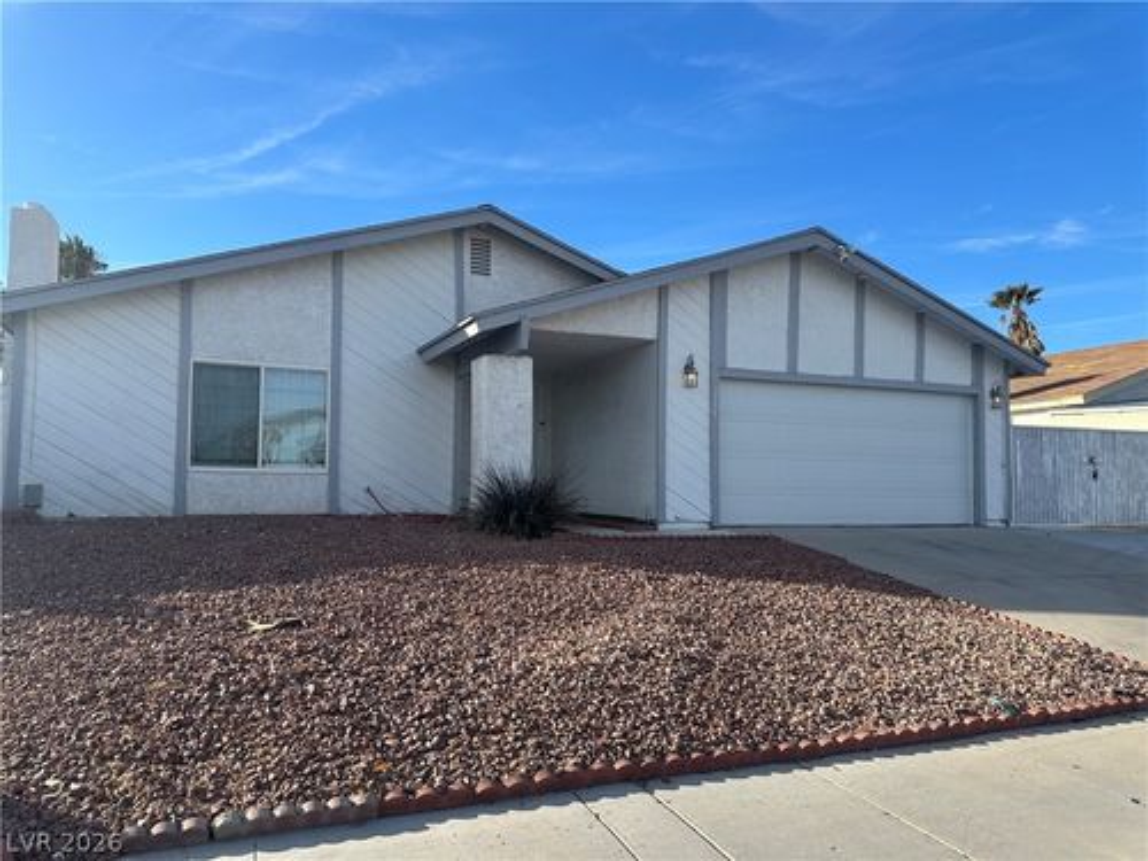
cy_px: 430
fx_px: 796
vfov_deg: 56.8
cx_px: 574
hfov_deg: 71.6
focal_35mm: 24
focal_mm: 6.86
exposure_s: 1/2809
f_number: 1.78
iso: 80
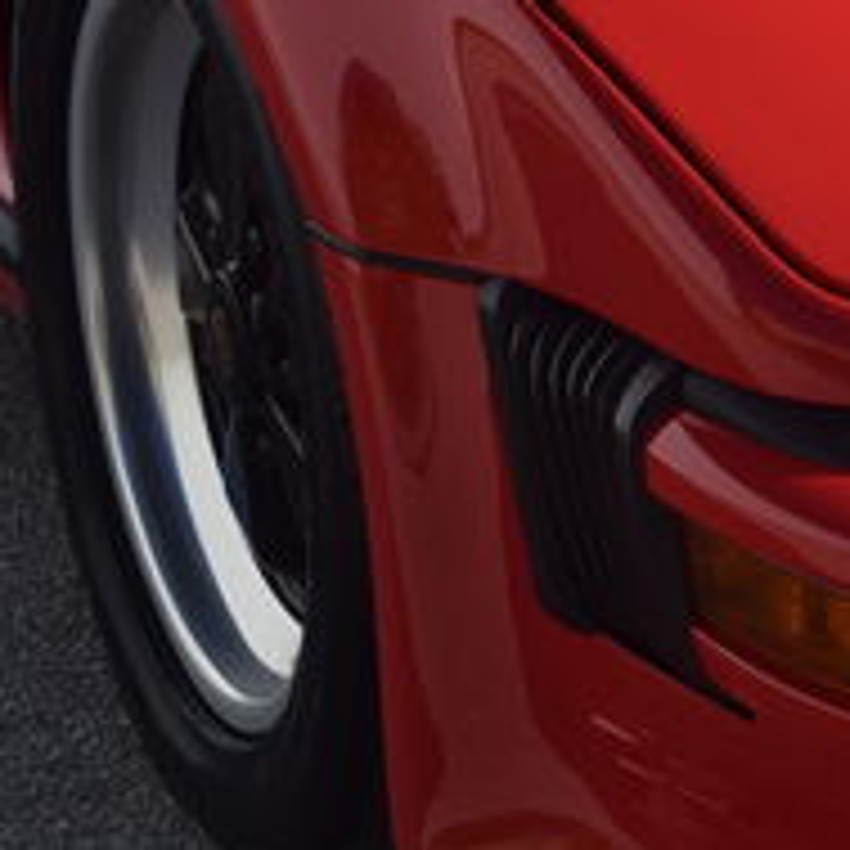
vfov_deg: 8.9
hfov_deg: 8.6
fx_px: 5473
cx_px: 1331
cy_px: 360
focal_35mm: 197
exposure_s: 1/400
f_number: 10
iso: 200
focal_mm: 38
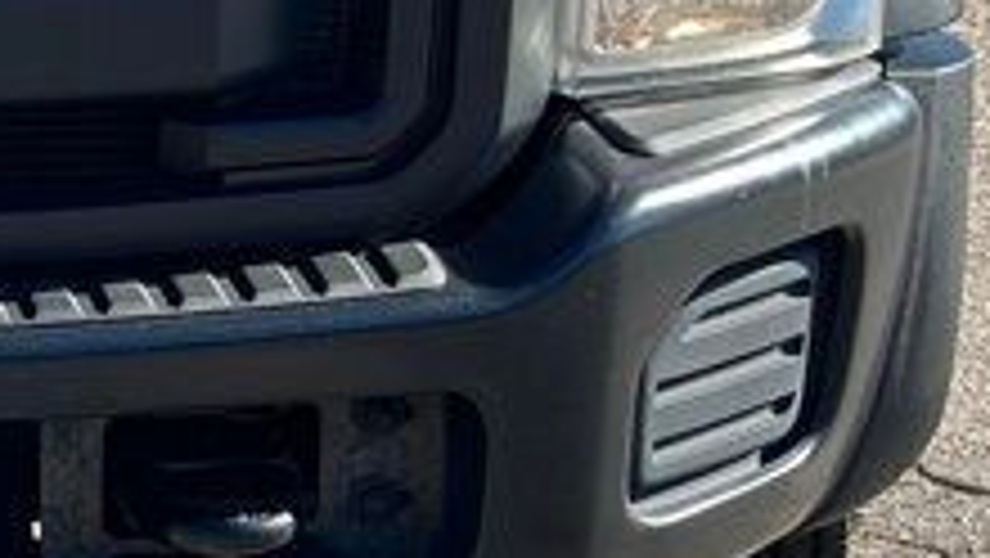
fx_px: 3467
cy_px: 99
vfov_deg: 9.2
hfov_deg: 14.6
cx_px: -675
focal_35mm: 132
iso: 50
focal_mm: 5.7
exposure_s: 1/1724
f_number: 1.5
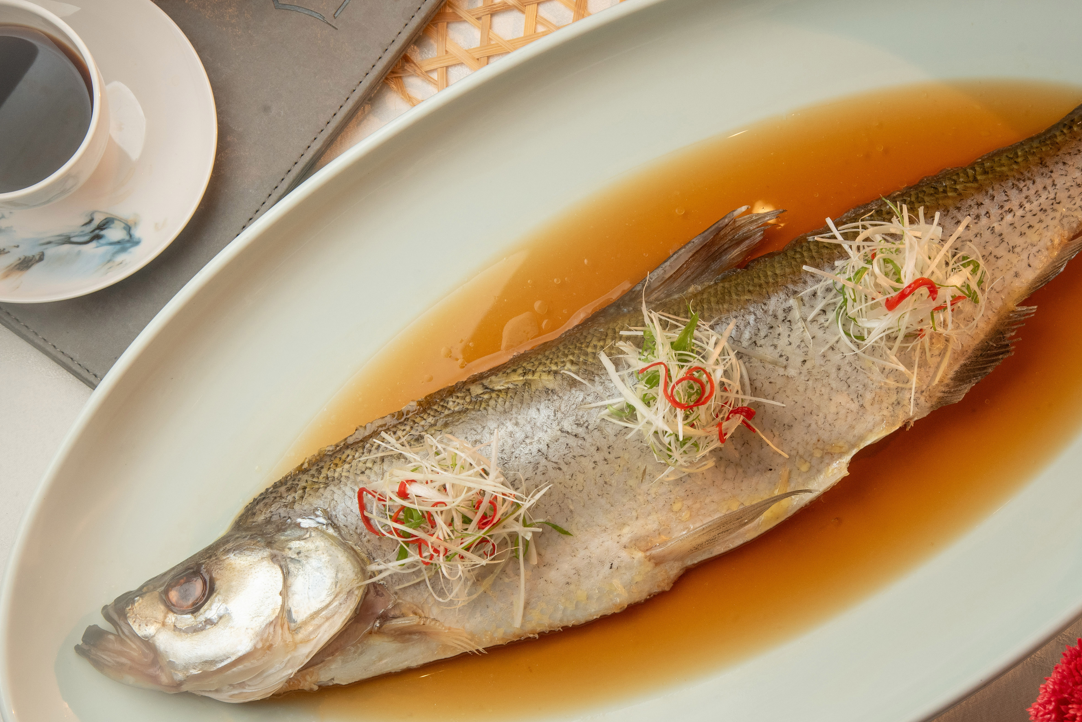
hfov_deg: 24.4
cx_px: 681
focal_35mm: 83
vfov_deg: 16.5
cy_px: 436
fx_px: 2495
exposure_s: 1/200
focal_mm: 65
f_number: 9
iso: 640
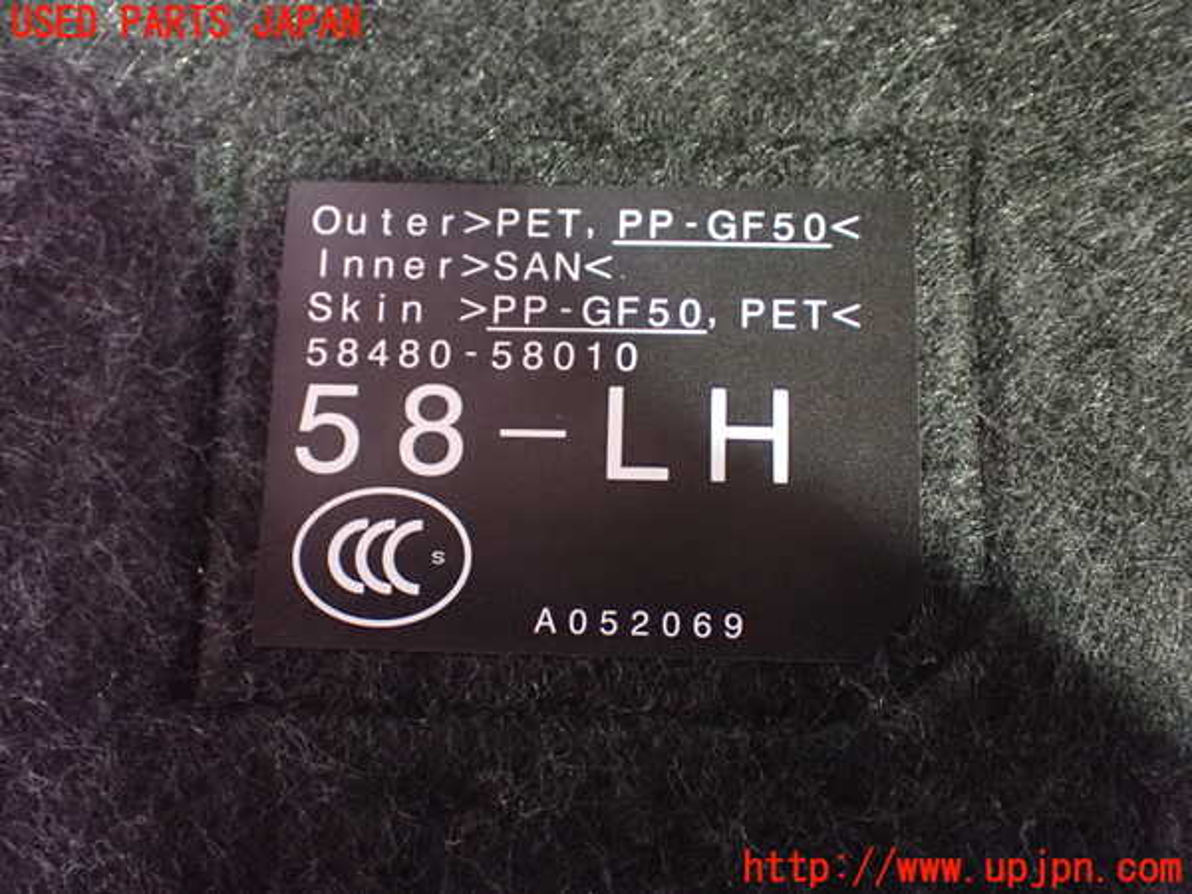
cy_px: 447
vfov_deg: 35.1
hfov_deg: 45.8
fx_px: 1412
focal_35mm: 41
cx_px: 596
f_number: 2.8
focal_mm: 7.31
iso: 1600
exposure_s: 1/25
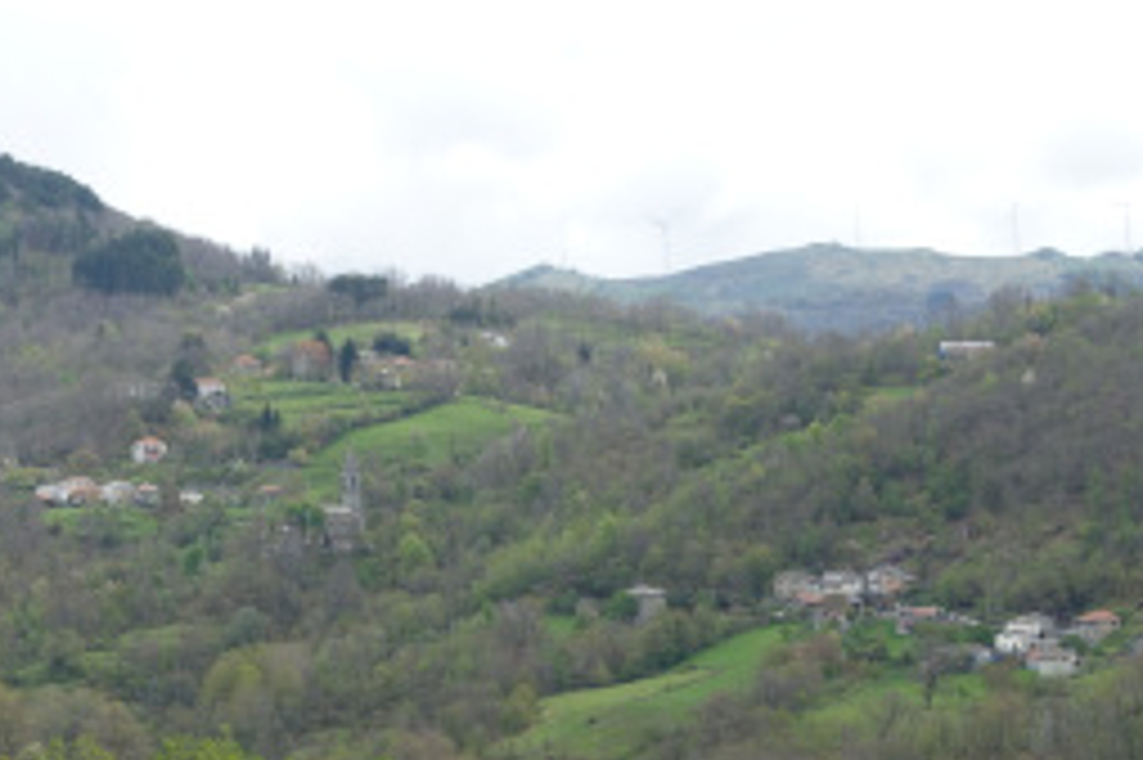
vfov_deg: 9.9
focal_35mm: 138
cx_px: 418
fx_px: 4379
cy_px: 627
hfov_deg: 14.9
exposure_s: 1/250
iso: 125
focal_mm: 25.7
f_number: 5.6
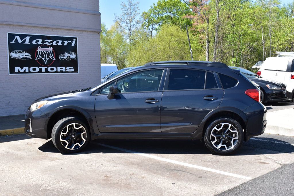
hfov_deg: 43.6
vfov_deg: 29.8
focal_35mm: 45
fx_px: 367
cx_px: 147
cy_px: 98
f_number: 11
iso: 400
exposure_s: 1/320
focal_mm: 30
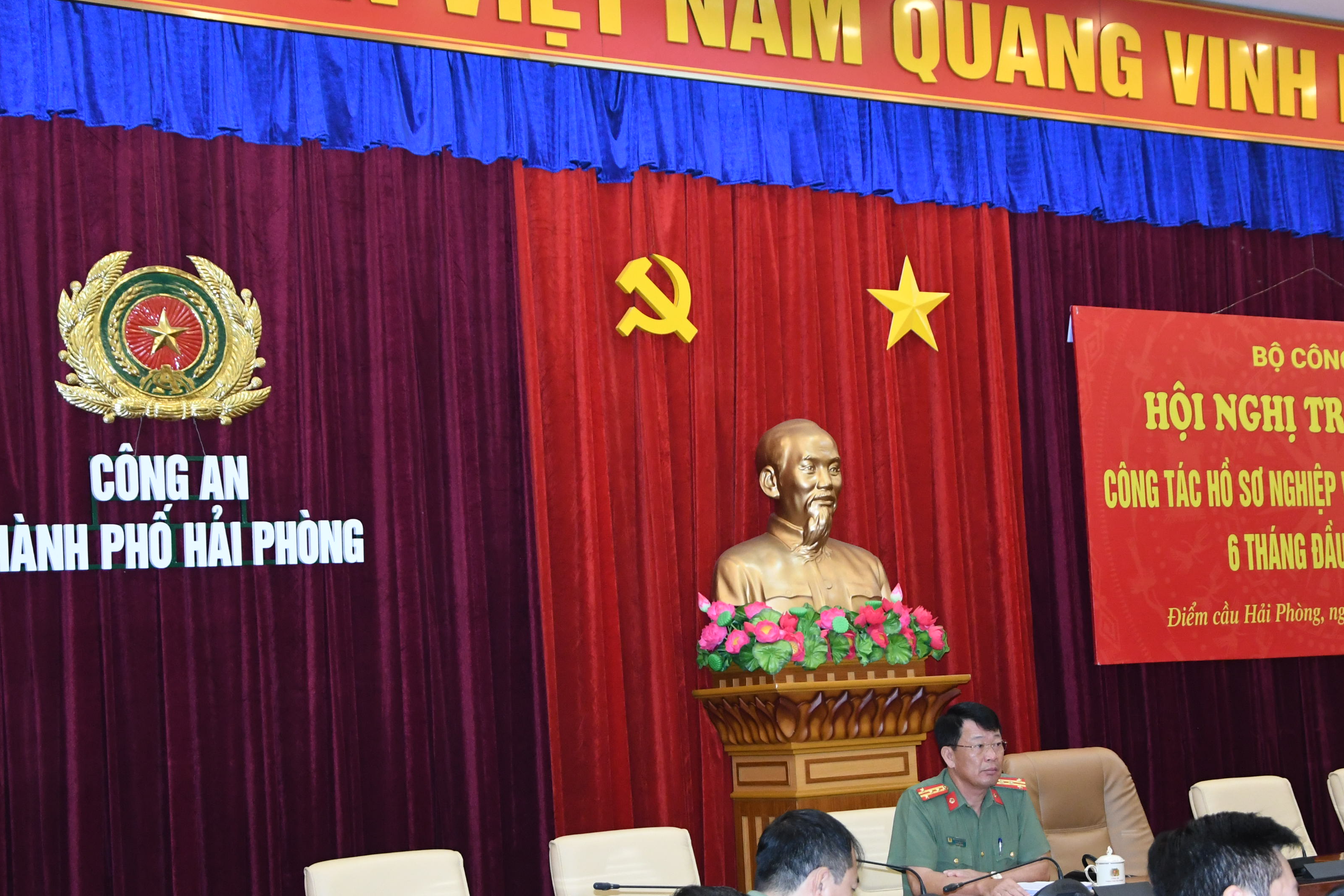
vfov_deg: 21.5
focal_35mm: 63
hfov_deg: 31.8
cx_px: 833
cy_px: 545
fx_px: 2352
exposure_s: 1/200
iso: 2500
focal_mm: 32
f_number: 4.2
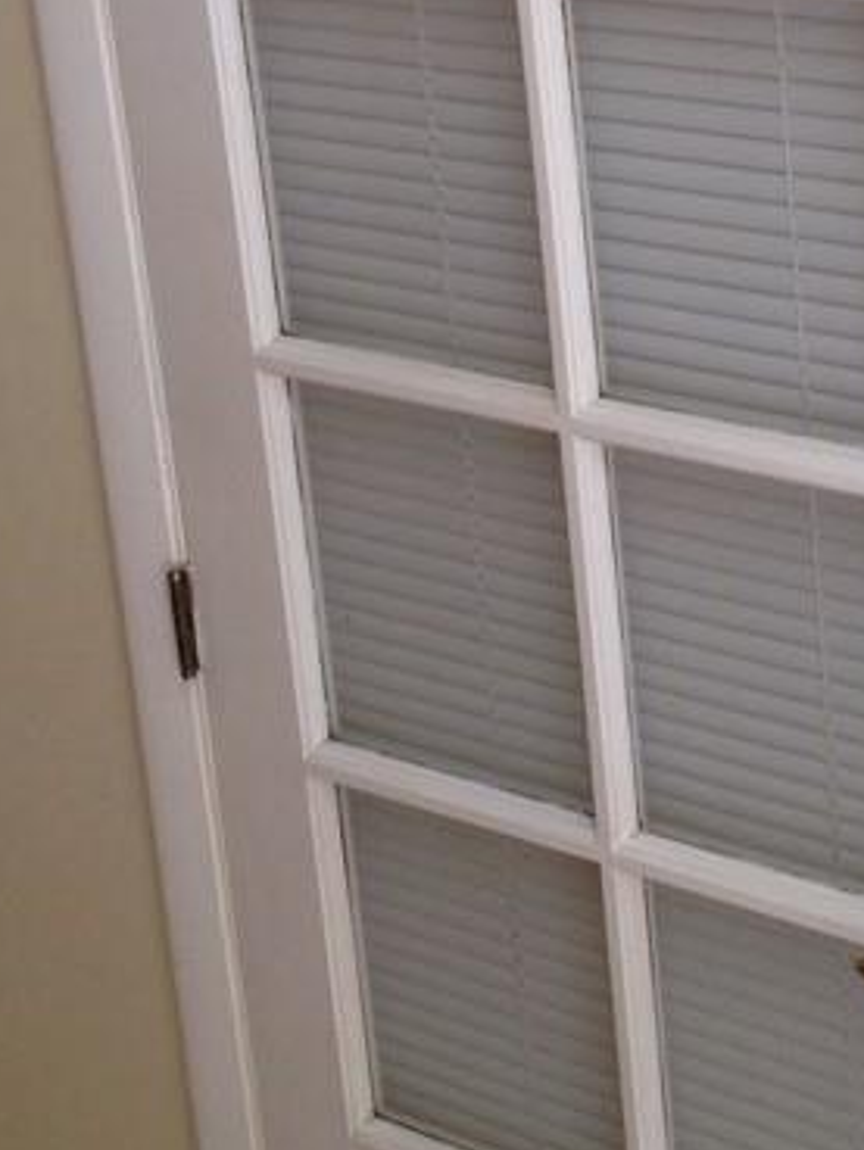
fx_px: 3226
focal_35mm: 97
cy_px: 215
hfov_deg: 15.1
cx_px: 749
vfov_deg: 20.0
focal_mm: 4.28
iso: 64
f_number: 2.4
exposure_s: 1/60
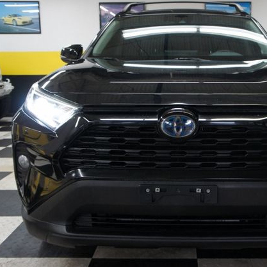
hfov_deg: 38.7
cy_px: 133
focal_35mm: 43
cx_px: 181
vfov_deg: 39.2
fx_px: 375
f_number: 4
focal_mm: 22
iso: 400
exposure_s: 1/40
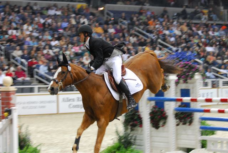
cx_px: 114
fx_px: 761
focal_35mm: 120
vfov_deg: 11.4
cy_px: 76
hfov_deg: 17.0
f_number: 2.8
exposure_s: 1/160
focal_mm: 80
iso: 1000
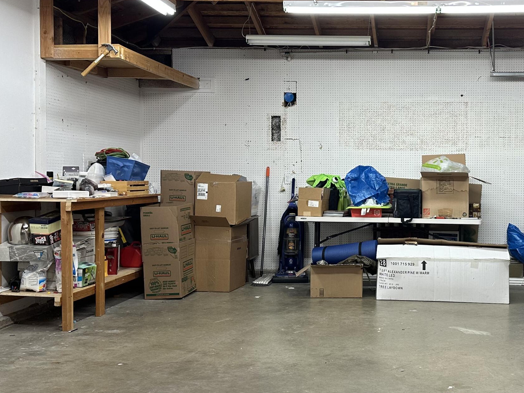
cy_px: 193
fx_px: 651
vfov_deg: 33.6
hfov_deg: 42.6
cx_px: 388
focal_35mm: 43
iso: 125
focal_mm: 6.86
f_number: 1.78
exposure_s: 1/60
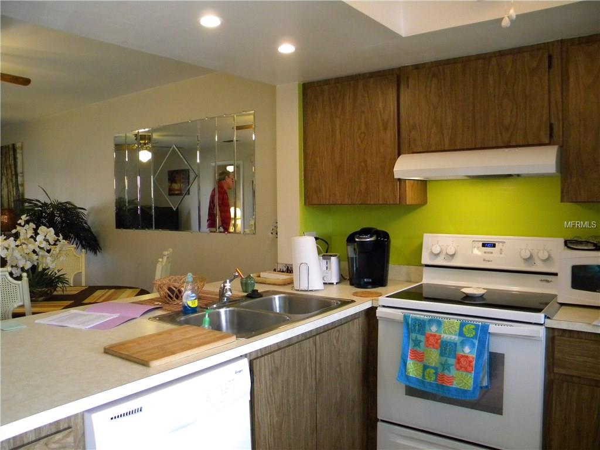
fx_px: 485
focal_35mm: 28
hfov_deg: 63.4
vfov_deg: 49.7
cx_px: 300
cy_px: 225
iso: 477
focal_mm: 5
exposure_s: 1/110
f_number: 3.5
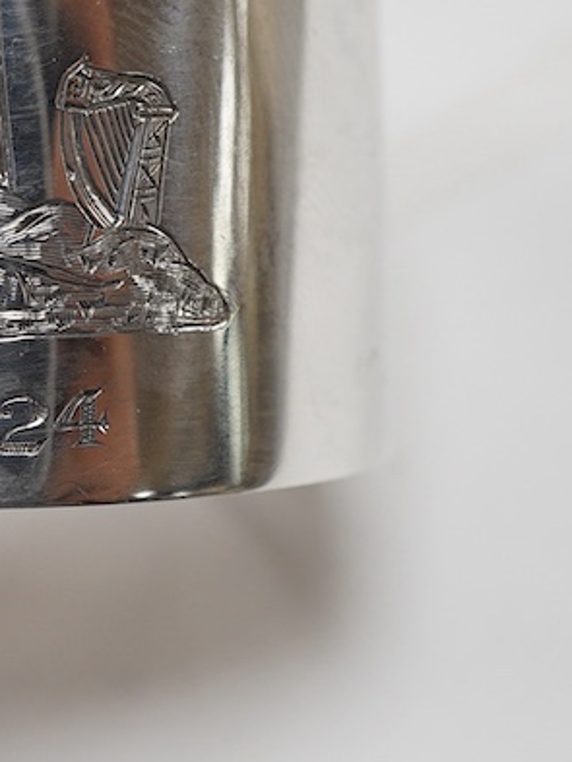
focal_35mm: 99
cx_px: -56
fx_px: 2180
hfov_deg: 14.6
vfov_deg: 19.7
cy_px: 235
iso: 800
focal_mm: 30
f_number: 10
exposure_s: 1/125
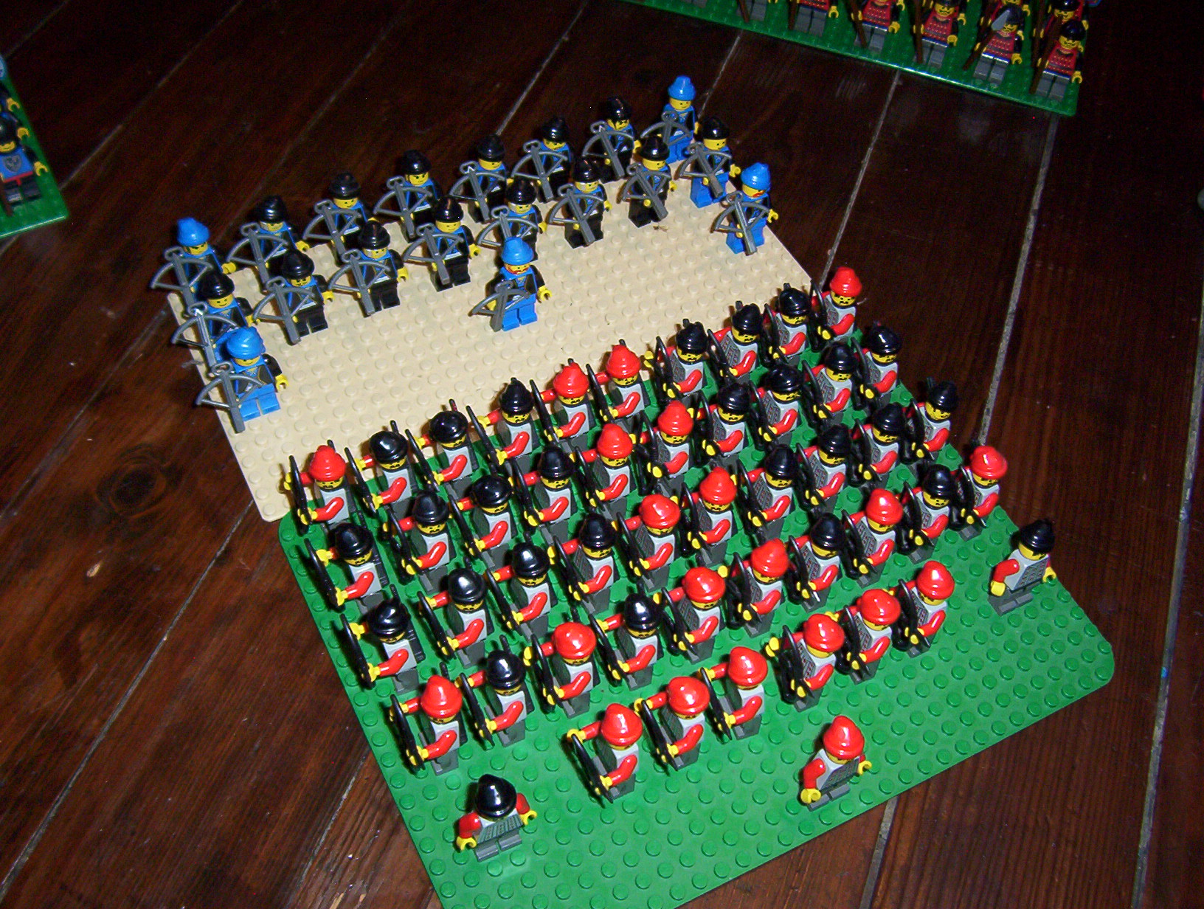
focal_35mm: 36
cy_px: 454
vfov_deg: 39.8
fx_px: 1255
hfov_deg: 51.2
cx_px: 602
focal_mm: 5.54
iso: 140
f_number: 2.76
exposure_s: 1/30
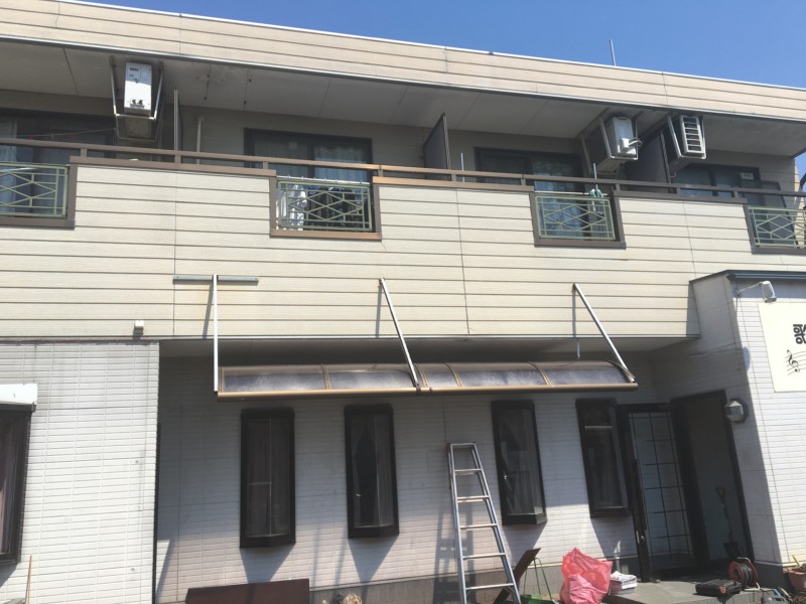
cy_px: 302
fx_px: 675
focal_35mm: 29
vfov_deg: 48.2
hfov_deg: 61.7
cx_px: 403
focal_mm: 4.15
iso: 25
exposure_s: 1/1748
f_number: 2.2
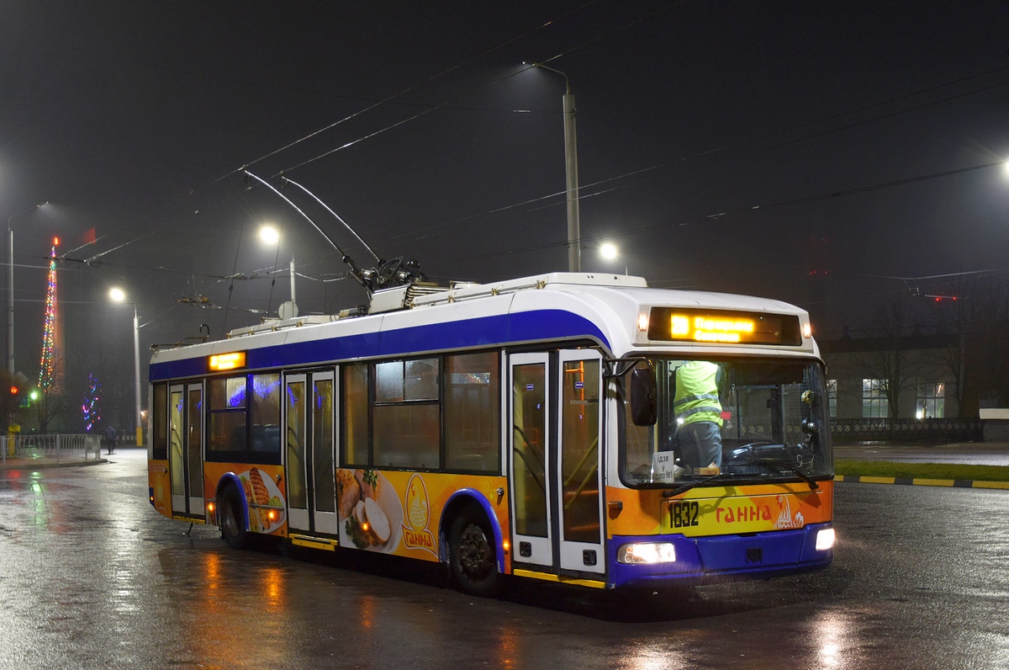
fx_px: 1133
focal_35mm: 40
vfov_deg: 32.9
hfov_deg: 48.0
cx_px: 504
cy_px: 335
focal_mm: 27
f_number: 4
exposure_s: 1/13
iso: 1000
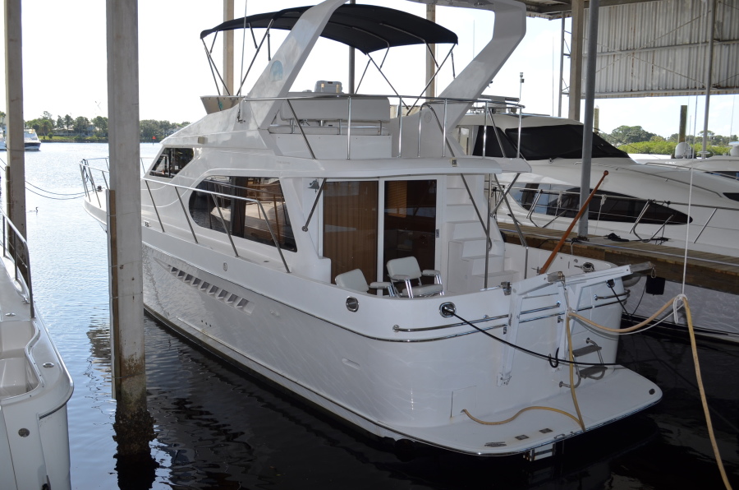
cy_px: 245
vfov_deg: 36.7
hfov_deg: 53.2
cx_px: 370
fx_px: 737
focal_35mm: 36
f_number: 8
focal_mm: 24
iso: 200
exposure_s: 1/250
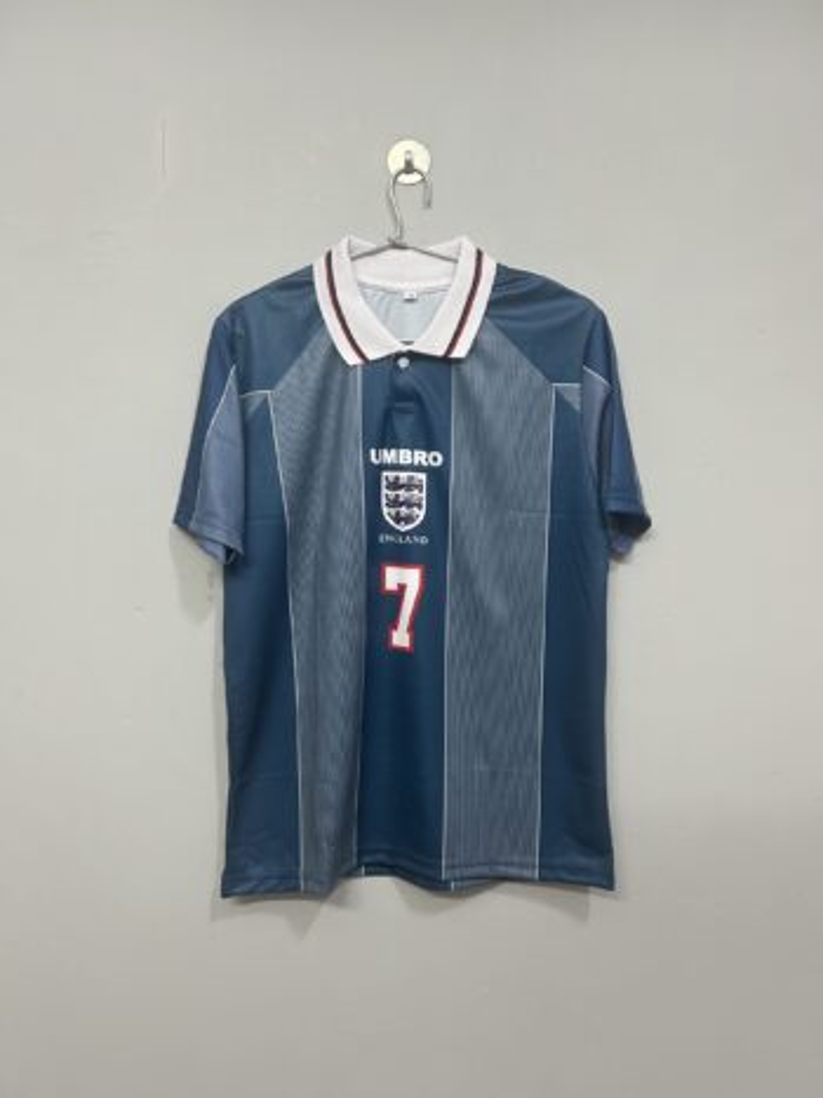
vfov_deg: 67.3
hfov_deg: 53.0
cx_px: 412
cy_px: 549
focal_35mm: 26
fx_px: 825
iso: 400
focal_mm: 5.7
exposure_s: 1/50
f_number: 1.5
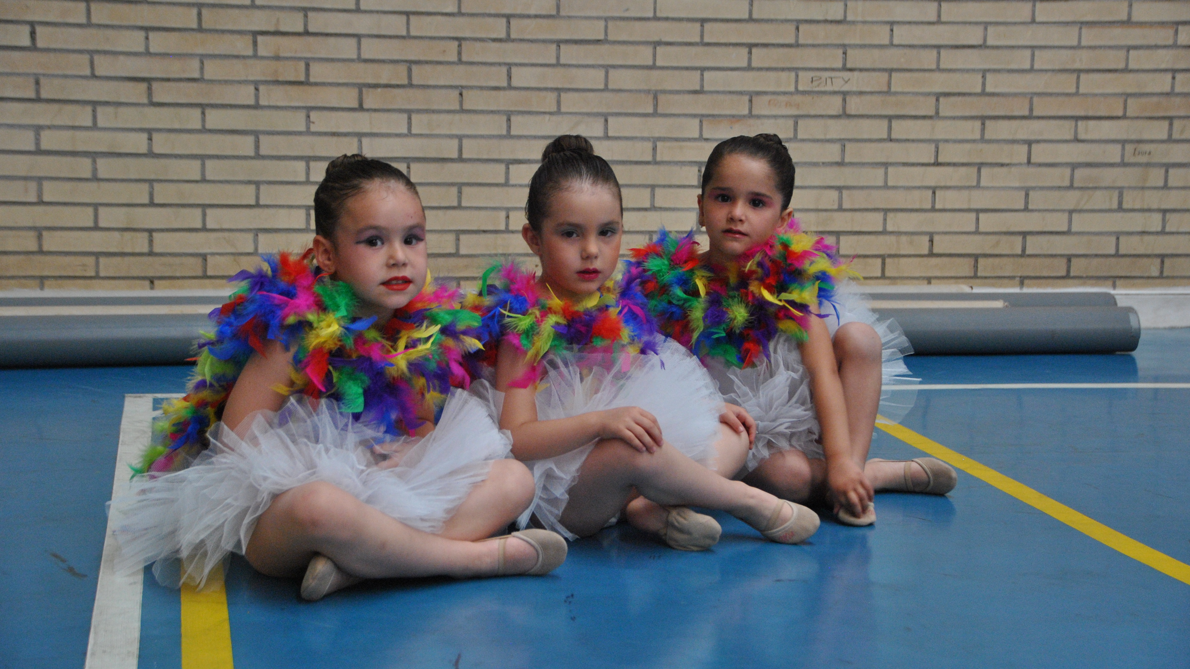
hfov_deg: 29.0
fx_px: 2303
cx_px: 591
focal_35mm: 73
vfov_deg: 16.5
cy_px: 288
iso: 800
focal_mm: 46
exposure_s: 1/80
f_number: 4.8
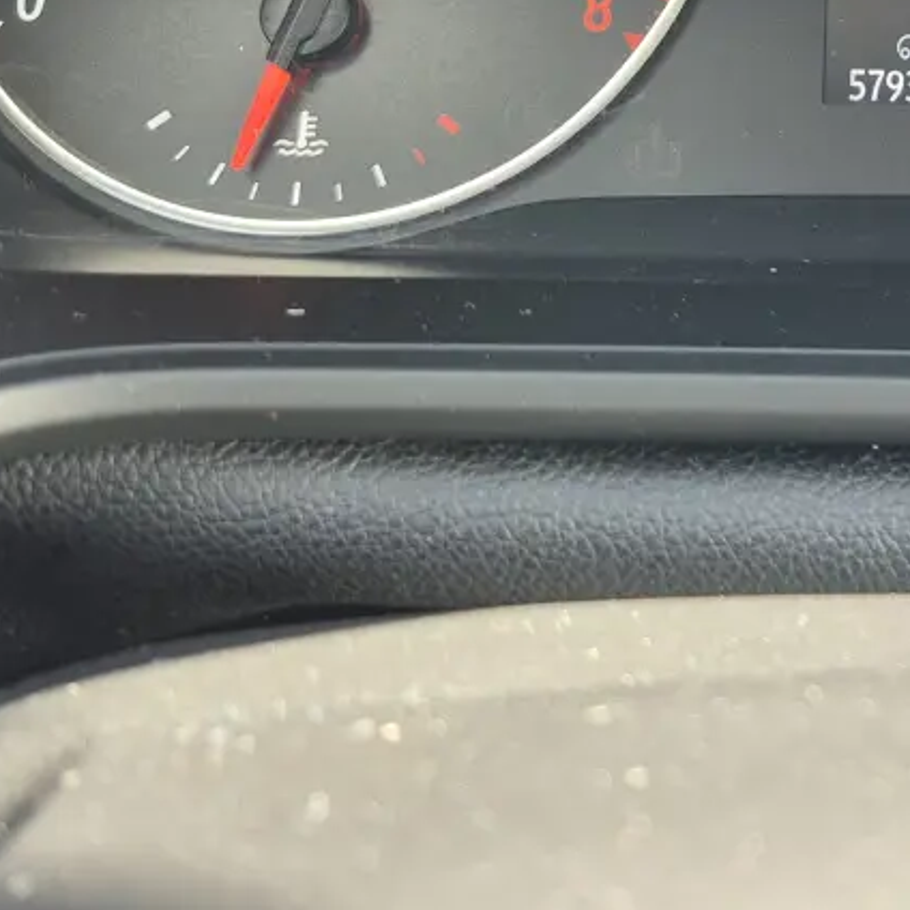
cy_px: -232
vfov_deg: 22.6
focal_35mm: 69
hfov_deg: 23.6
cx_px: 983
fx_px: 2052
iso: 160
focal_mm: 5.4
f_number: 1.8
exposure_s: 1/100
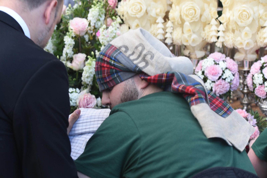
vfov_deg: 19.5
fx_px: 519
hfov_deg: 28.8
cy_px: 89
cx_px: 134
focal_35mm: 70
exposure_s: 1/80
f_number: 5
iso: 400
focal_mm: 70
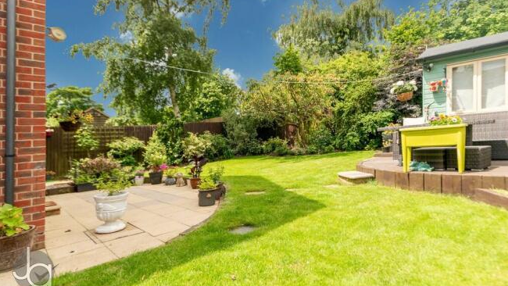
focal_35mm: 19
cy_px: 139
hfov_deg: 89.6
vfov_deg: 58.4
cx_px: 253
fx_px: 256
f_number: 6.3
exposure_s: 1/800
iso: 200
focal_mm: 12
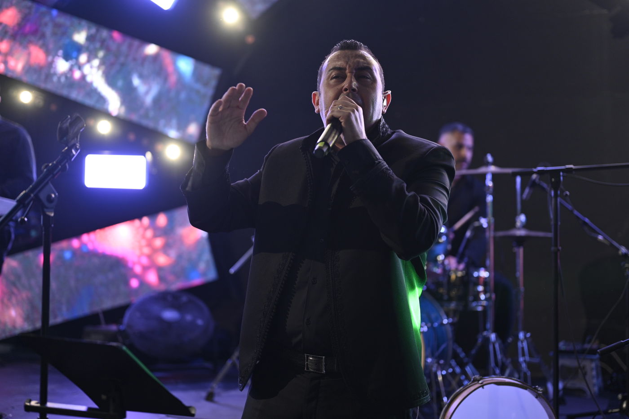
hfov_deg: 39.6
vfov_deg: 27.0
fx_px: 873
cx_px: 314
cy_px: 210
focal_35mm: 50
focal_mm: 50
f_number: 1.8
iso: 500
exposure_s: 1/200
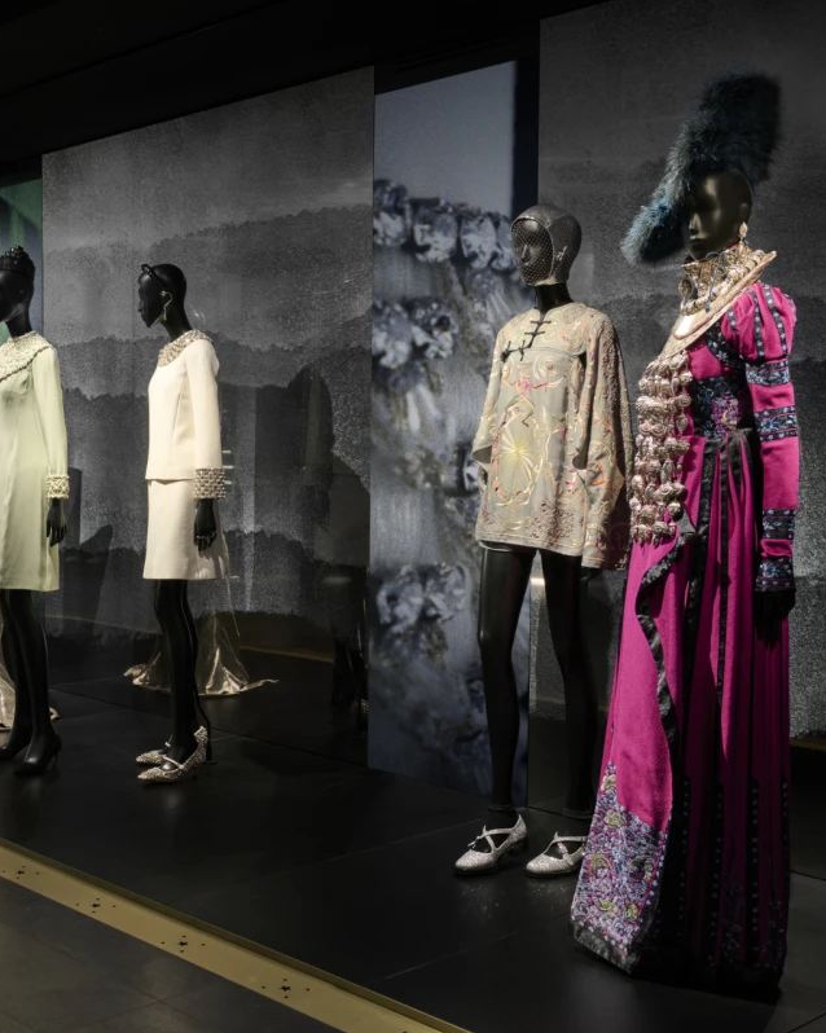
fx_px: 1467
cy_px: 516
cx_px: 115
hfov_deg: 30.3
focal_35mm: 48
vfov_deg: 38.8
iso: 400
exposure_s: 3
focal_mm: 34
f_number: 11
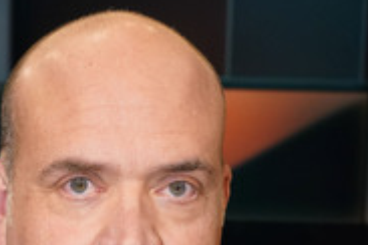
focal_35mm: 91
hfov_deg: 22.3
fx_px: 930
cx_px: 120
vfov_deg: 14.7
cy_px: 273
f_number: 5.6
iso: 2000
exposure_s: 1/125
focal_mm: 37
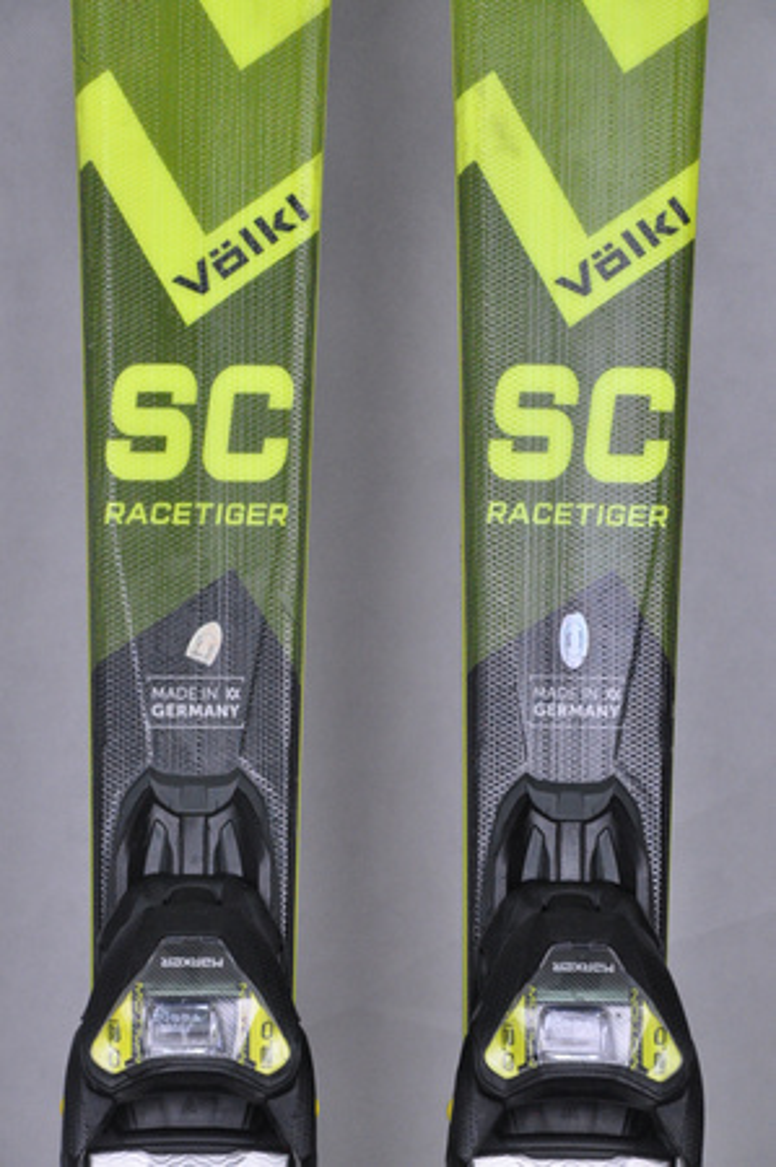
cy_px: 584
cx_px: 388
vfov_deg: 13.1
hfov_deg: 8.7
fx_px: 5104
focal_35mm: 158
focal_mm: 105
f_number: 9.5
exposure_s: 1/125
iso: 3200
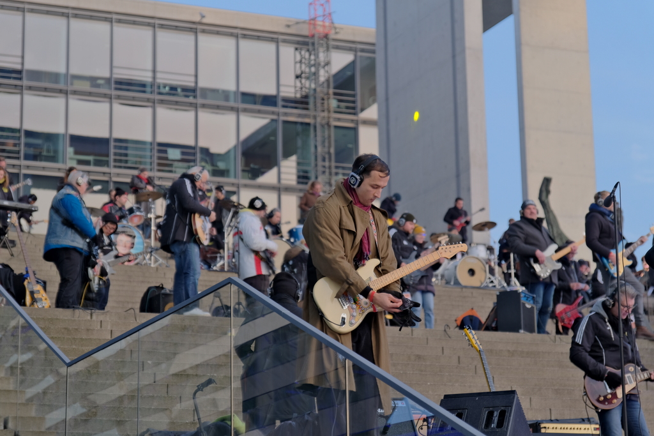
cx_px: 327
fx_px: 1617
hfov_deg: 22.9
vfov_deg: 15.4
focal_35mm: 89
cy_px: 218
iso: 160
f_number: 2.8
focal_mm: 59.6
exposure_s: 1/200
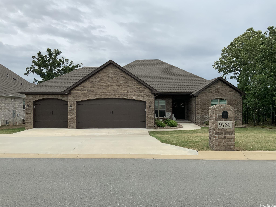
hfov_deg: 61.7
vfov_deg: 48.2
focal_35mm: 29
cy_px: 104
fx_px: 231
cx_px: 138
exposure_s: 1/1490
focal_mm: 3
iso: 16
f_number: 1.8
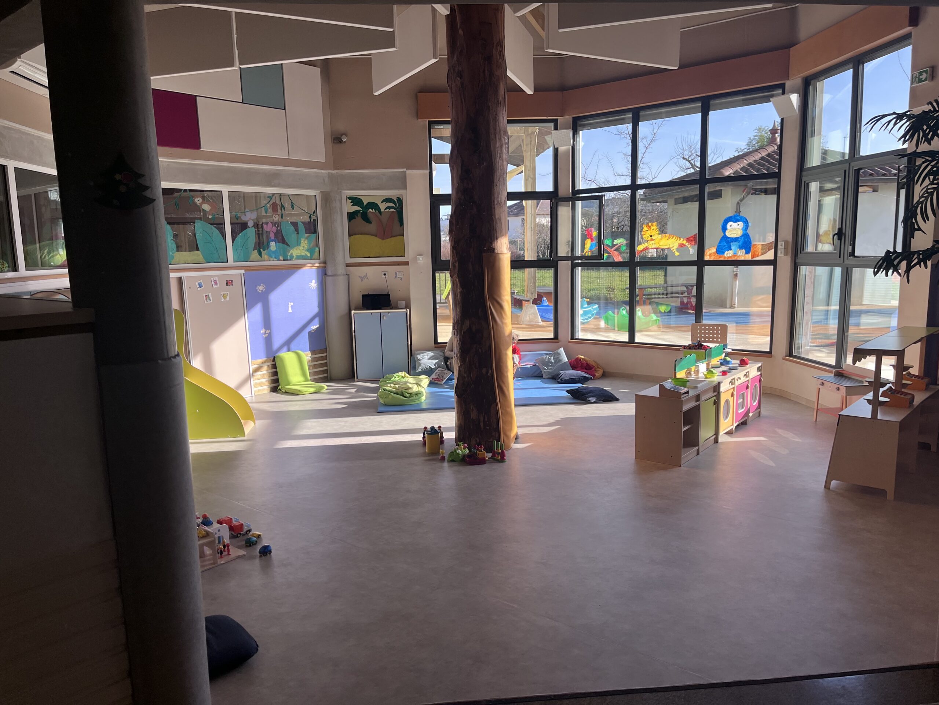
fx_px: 705
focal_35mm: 26
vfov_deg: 53.1
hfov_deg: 67.3
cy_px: 352
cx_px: 470
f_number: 1.6
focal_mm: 5.1
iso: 50
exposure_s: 1/592
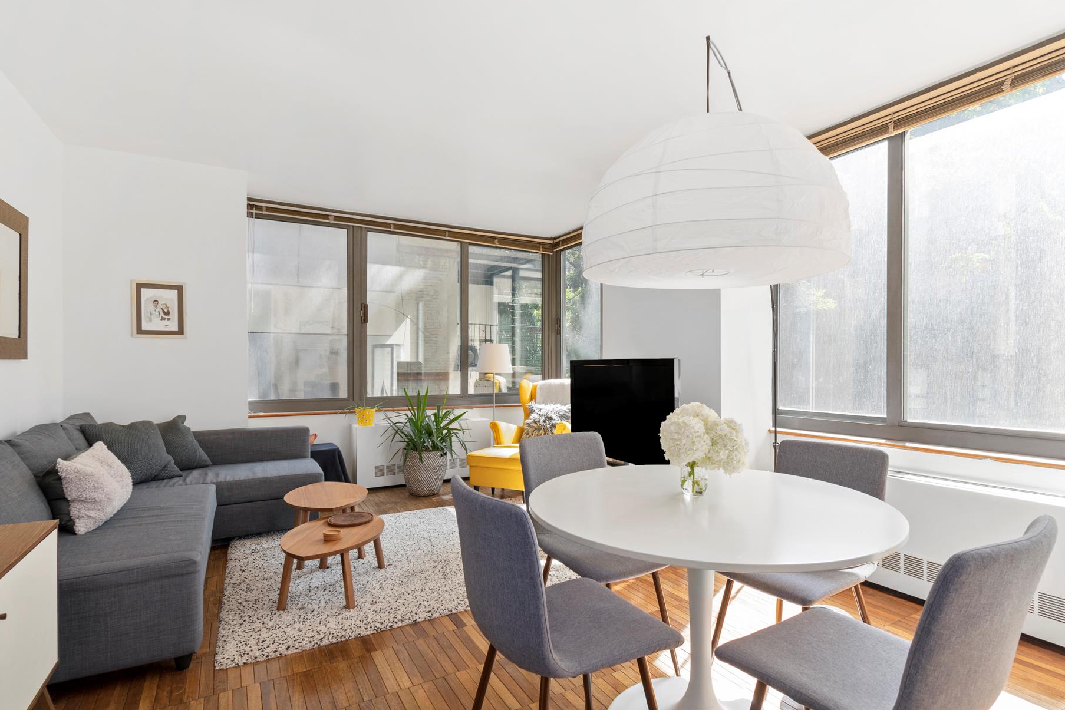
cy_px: 373
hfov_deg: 91.5
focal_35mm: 18
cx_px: 537
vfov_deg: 68.8
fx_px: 519
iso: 100
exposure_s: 1/10
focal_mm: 11
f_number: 8
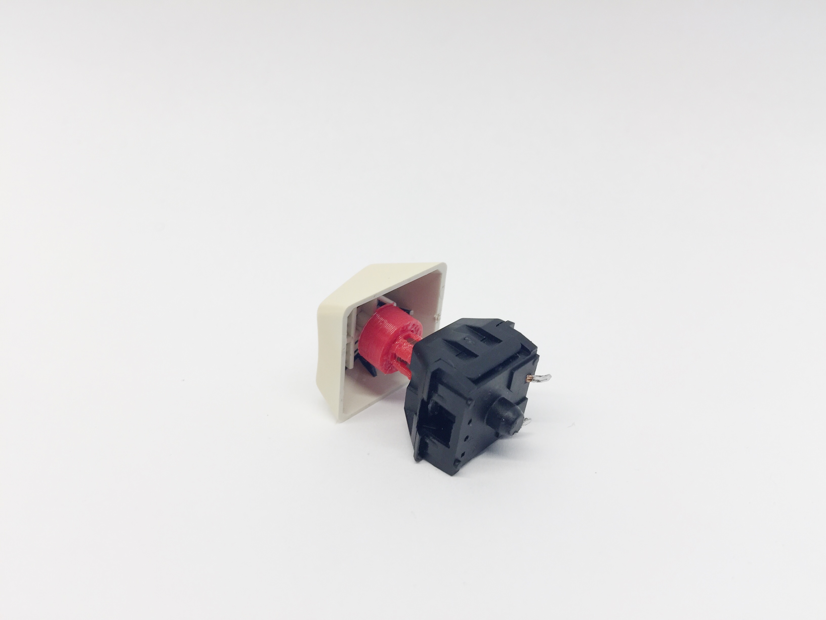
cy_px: 310
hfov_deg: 61.7
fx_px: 692
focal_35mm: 29
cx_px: 413
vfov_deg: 48.2
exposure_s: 1/50
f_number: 2.2
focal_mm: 4.15
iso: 32
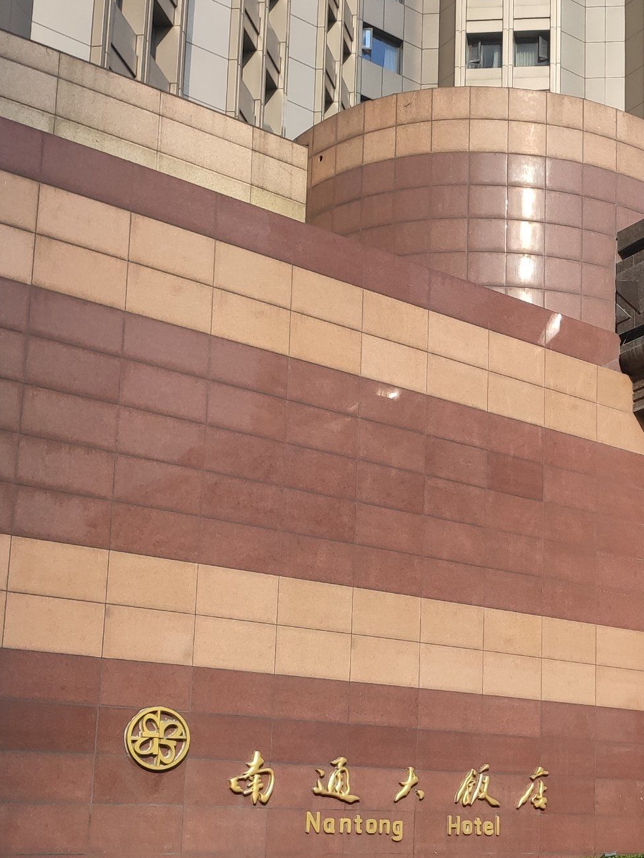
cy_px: 645
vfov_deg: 34.8
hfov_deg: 25.8
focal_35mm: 54
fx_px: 1340
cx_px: 630
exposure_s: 1/1111
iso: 112
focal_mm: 4.77
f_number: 1.75
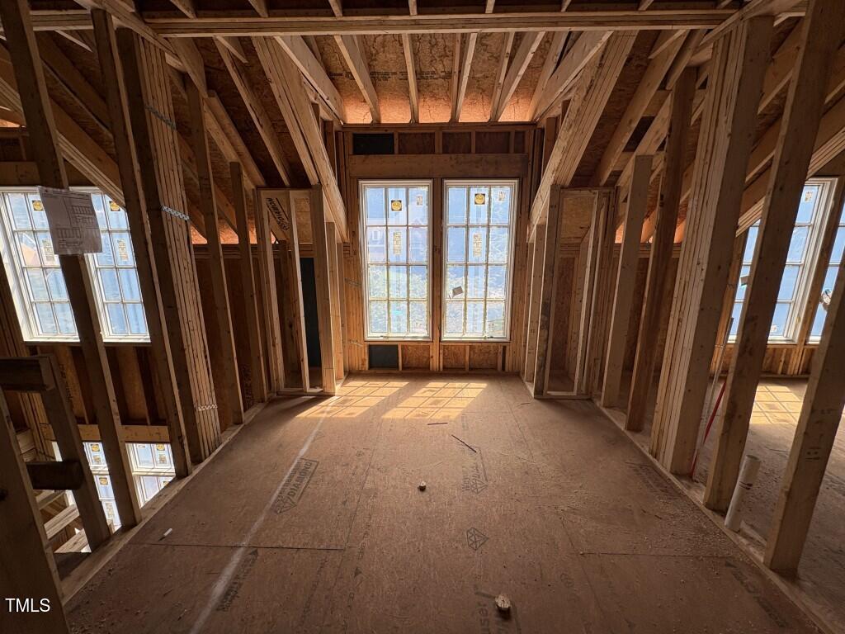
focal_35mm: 14
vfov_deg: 85.7
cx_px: 422
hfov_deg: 102.1
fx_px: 342
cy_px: 317
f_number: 2.2
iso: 40
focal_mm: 2.22
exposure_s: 1/244
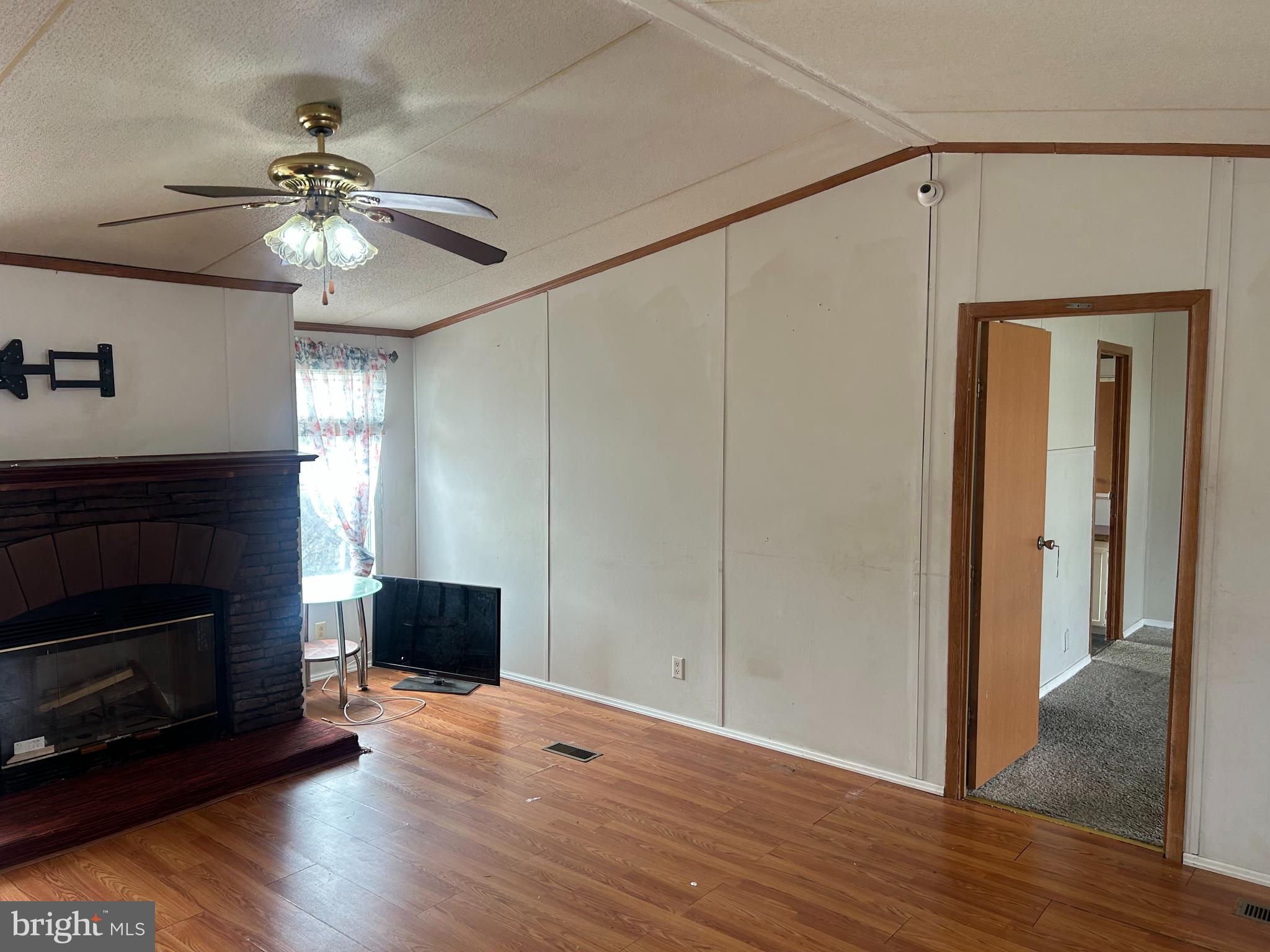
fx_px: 954
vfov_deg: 53.1
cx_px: 635
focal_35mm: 26
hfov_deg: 67.3
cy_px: 476
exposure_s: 1/120
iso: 64
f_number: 1.5
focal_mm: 5.7
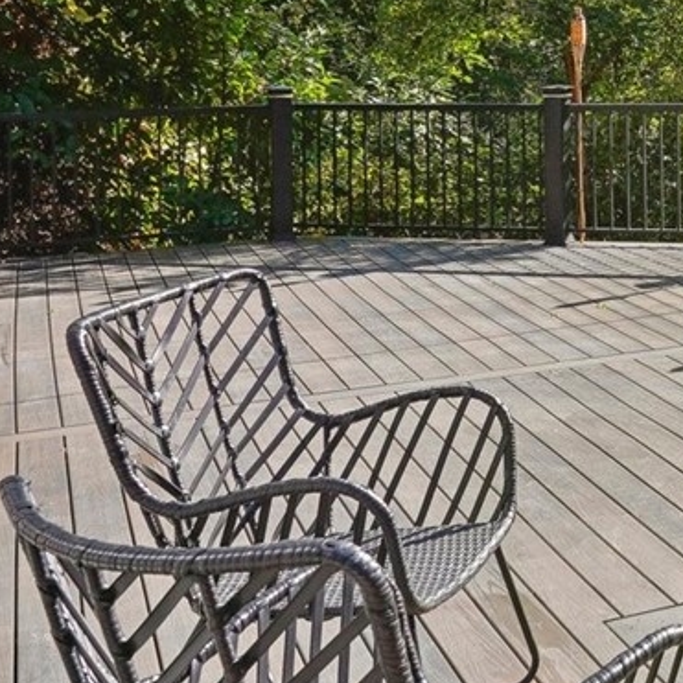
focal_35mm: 66
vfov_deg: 25.0
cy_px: 25
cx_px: 1091
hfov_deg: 21.0
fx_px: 1473
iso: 100
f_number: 8
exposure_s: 1/125
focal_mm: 17
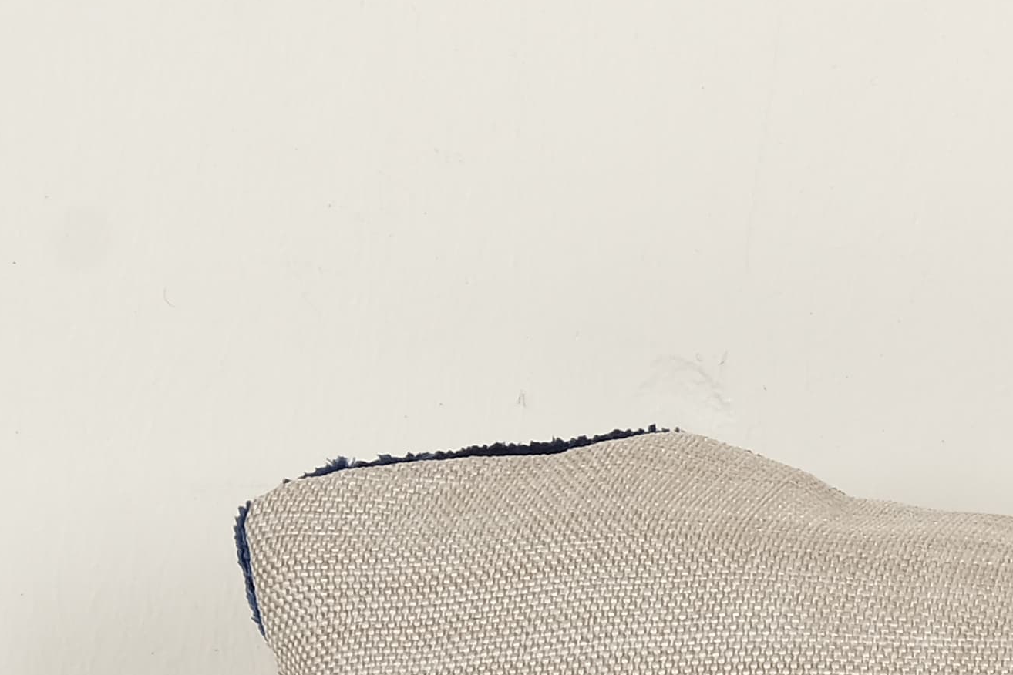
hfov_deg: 7.5
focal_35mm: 266
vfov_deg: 5.1
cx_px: 1927
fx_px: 7484
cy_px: 1352
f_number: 13
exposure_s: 1/160
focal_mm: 37.4
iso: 80
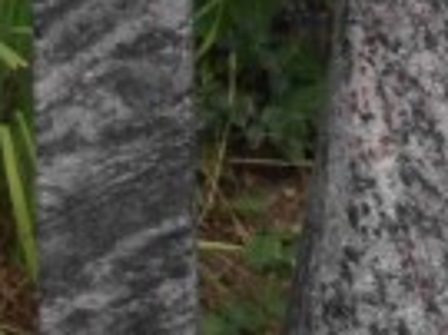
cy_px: 123
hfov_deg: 3.0
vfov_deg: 2.3
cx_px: 999
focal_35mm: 653
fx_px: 8444
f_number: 5.8
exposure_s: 1/125
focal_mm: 24.39
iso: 80
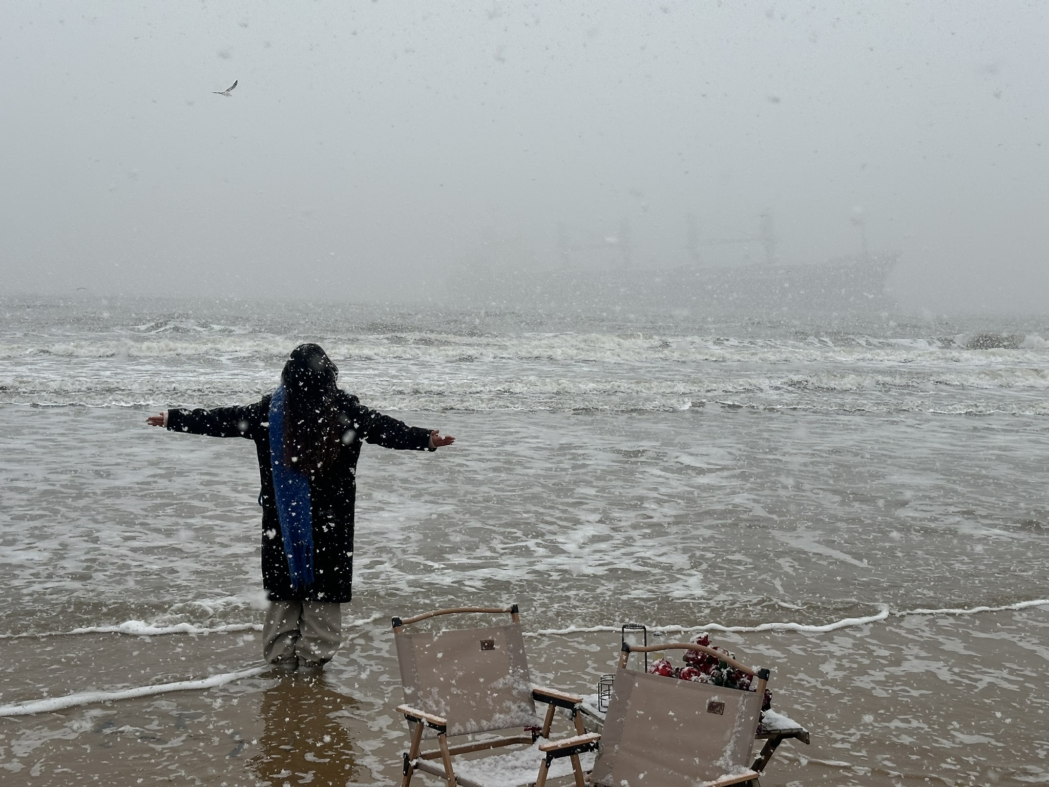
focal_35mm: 48
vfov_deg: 30.3
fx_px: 1455
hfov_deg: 39.7
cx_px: 524
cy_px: 394
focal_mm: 6.86
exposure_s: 1/2358
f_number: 1.78
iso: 64
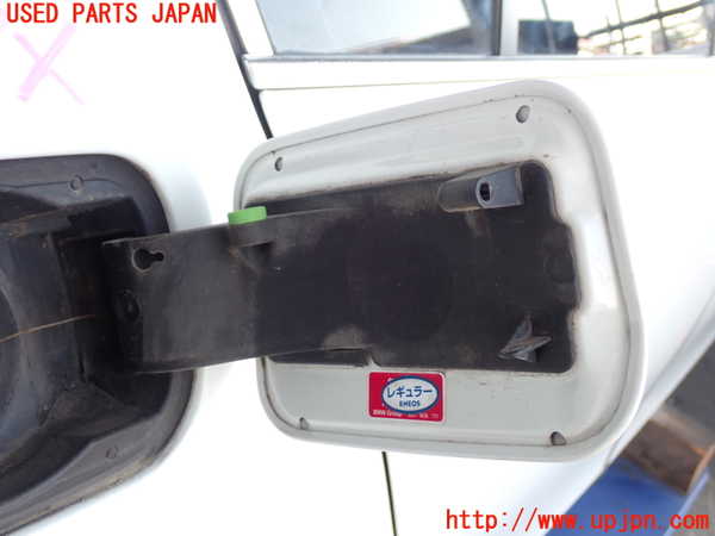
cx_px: 358
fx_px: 971
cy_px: 268
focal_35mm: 47
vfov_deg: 30.9
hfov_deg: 40.4
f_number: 3.1
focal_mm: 8.4
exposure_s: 1/100
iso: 200
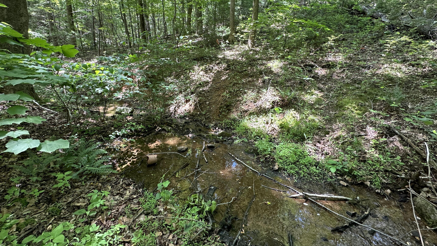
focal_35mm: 16
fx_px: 185
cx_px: 214
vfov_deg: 65.9
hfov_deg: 99.4
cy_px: 90
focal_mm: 2.22
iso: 160
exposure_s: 1/99
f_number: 2.2
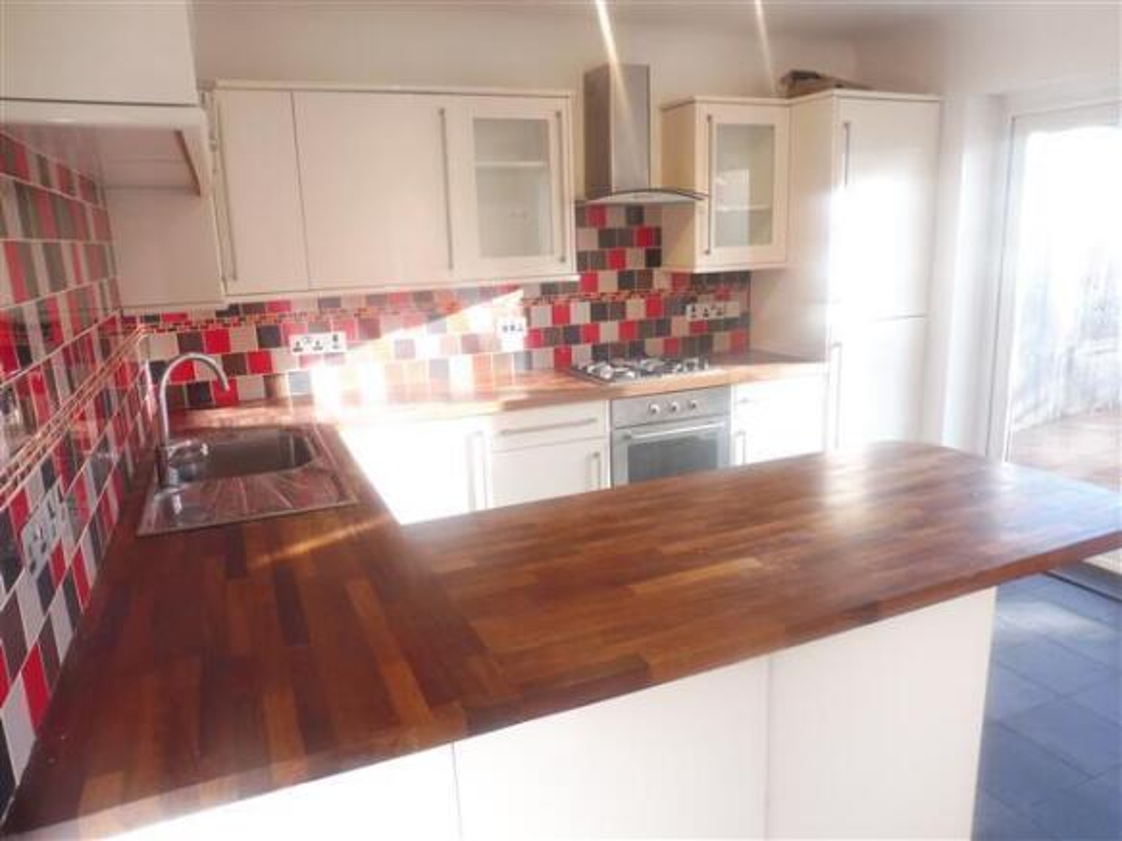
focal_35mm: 24
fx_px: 778
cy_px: 420
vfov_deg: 56.8
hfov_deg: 71.6
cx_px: 561
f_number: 3.3
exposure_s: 1/60
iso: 160
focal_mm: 4.3
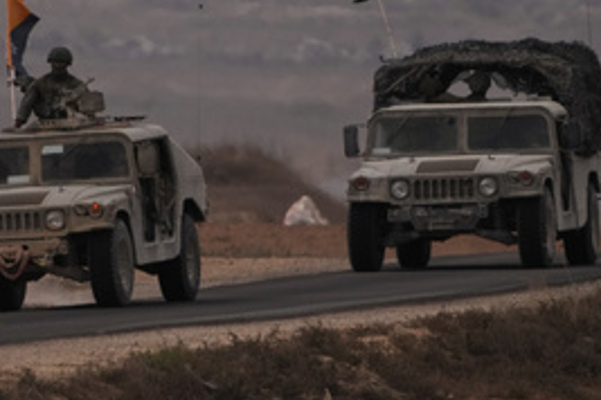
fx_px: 38461
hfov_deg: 0.9
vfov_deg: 0.6
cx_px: 144
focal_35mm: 2304
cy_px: 116
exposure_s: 1/2500
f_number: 13
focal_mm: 1200
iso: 1000
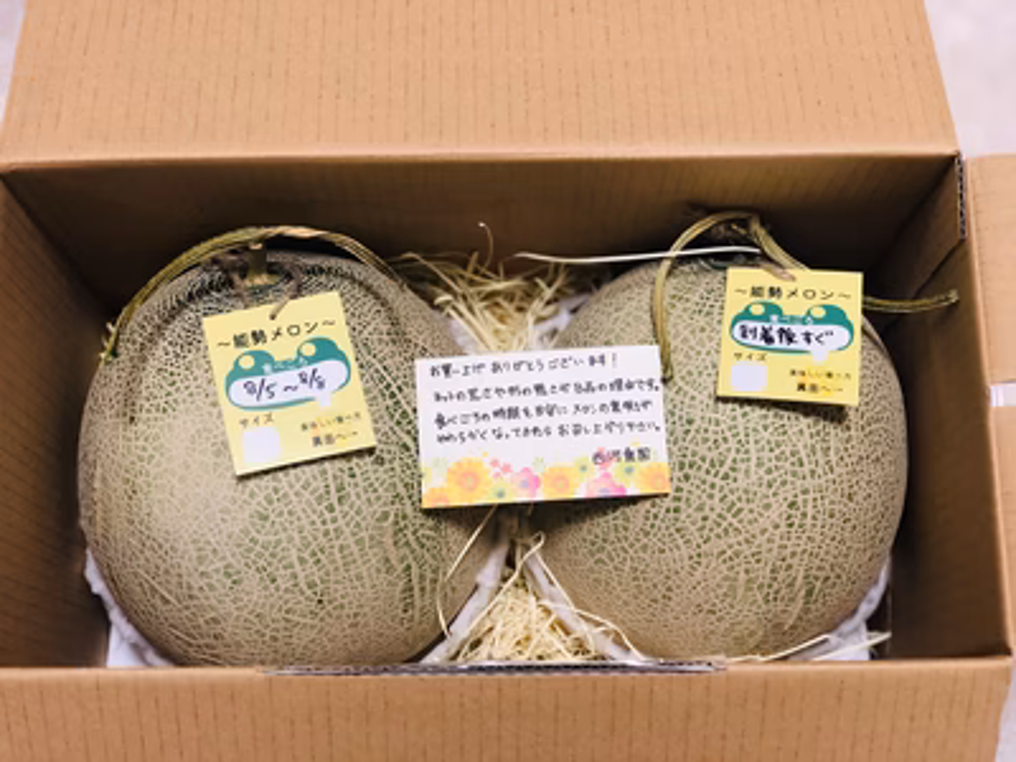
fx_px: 1526
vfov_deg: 28.0
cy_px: 381
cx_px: 508
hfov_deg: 36.8
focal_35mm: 52
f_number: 2.4
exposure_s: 1/33
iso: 125
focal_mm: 6
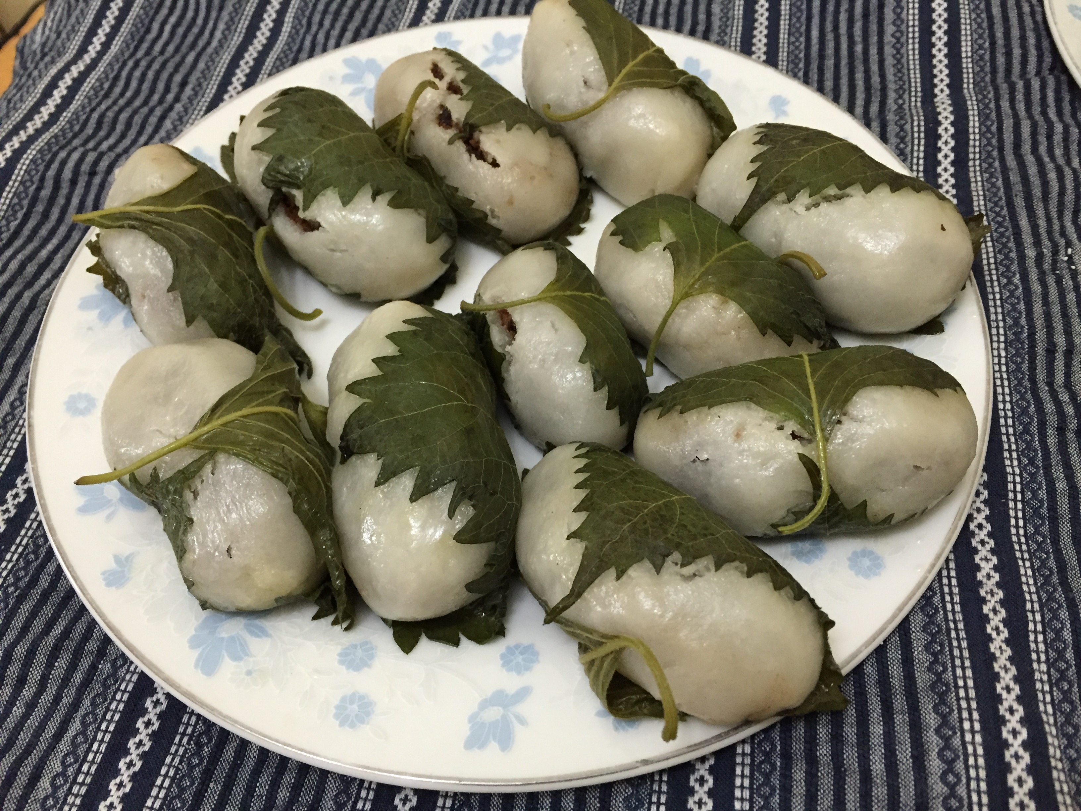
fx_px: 906
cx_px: 540
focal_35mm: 29
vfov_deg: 48.2
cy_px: 406
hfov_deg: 61.7
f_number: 2.2
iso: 250
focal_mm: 4.15
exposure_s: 1/20
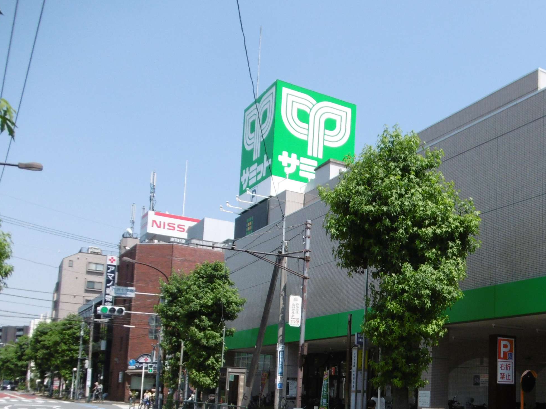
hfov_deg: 44.9
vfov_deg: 34.9
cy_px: 322
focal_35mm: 40
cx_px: 422
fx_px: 631
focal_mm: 4.3
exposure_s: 1/200
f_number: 7.8
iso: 100
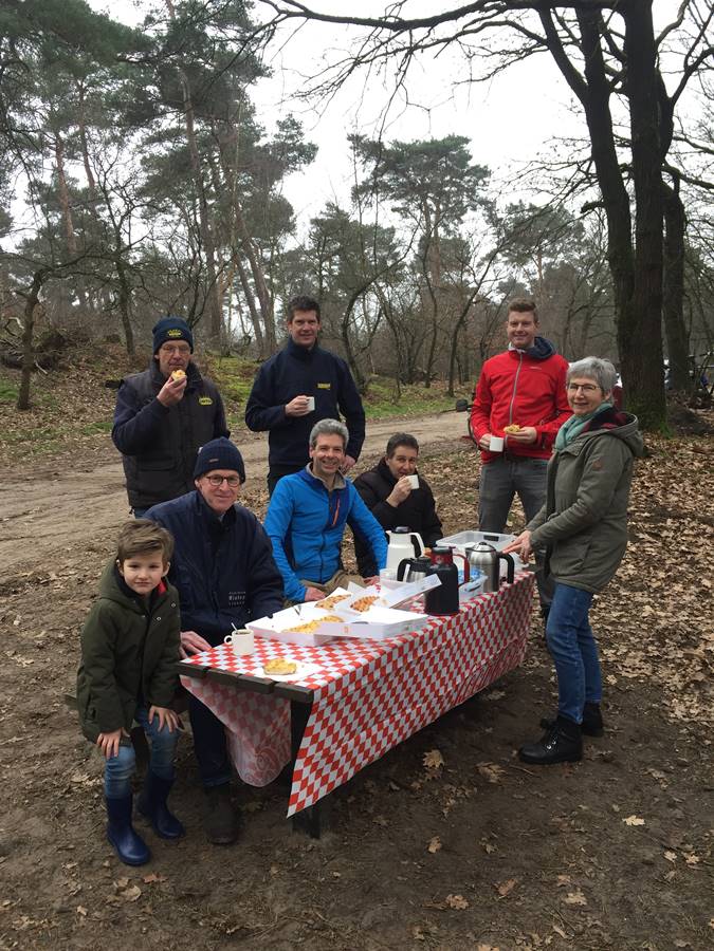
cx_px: 357
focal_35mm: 29
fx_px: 798
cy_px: 476
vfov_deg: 61.7
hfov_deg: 48.2
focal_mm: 4.15
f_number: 2.2
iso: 40
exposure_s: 1/100
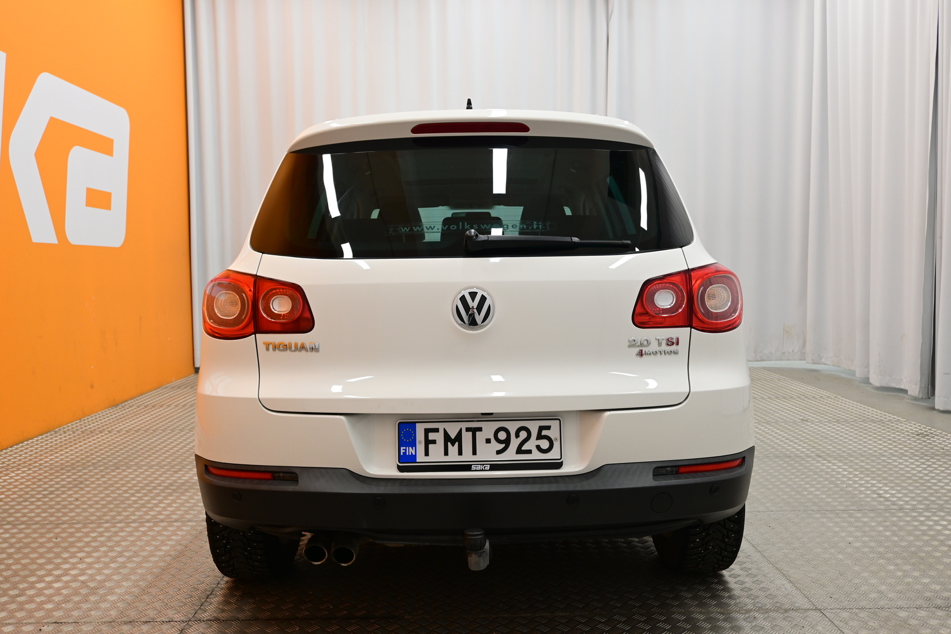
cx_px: 476
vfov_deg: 43.6
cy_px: 317
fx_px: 792
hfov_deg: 61.9
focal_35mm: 30
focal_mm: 20
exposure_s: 1/60
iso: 500
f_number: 4
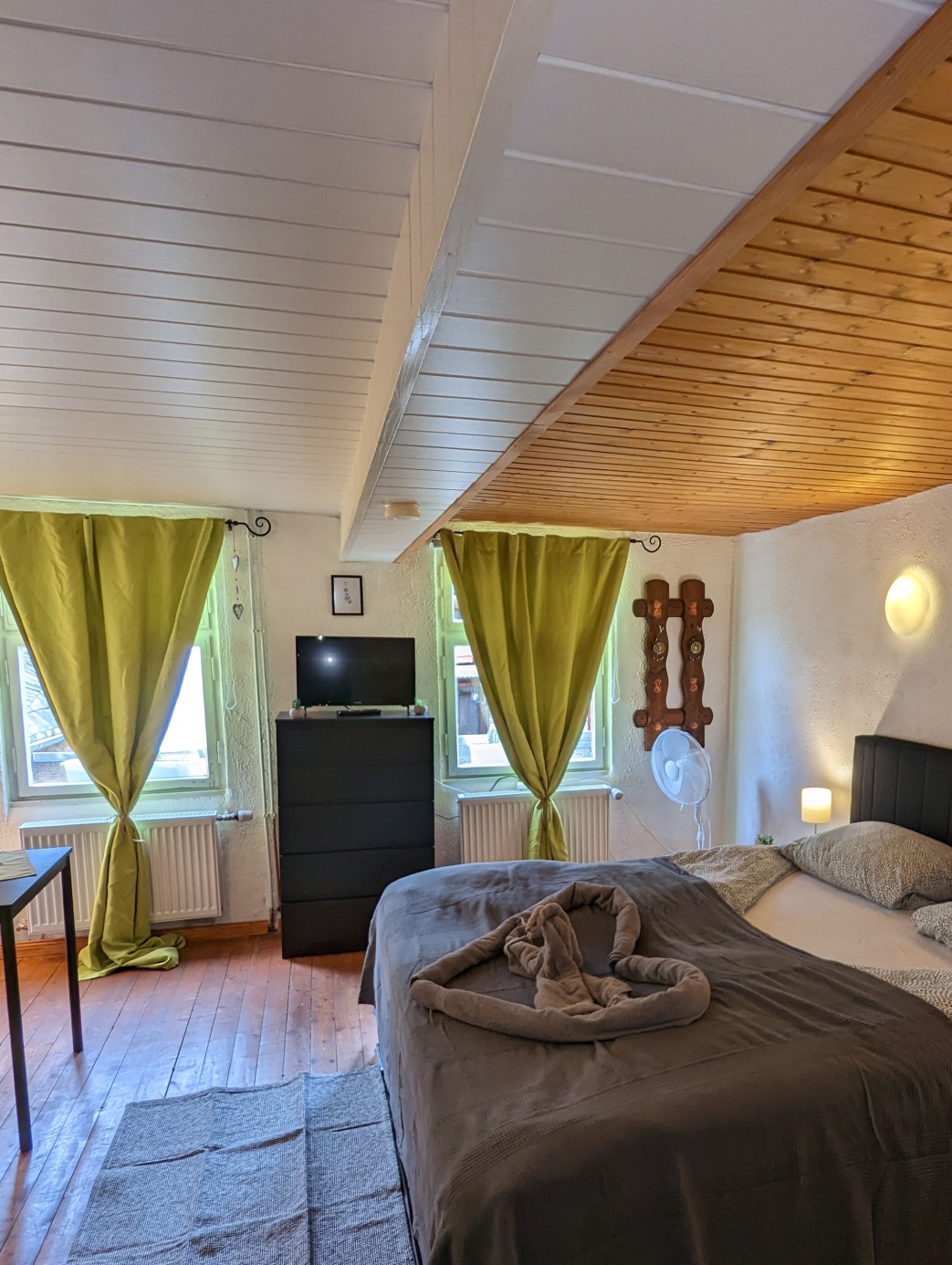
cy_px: 736
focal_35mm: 23
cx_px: 604
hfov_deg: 58.1
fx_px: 842
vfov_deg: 73.3
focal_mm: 2.35
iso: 60
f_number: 2.2
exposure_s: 1/50
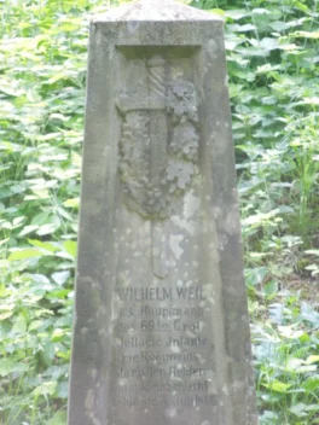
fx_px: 3330
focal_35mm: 271
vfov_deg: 7.3
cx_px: 160
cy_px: 212
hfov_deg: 5.5
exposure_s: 1/30
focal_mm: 48.8
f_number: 5.2
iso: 400
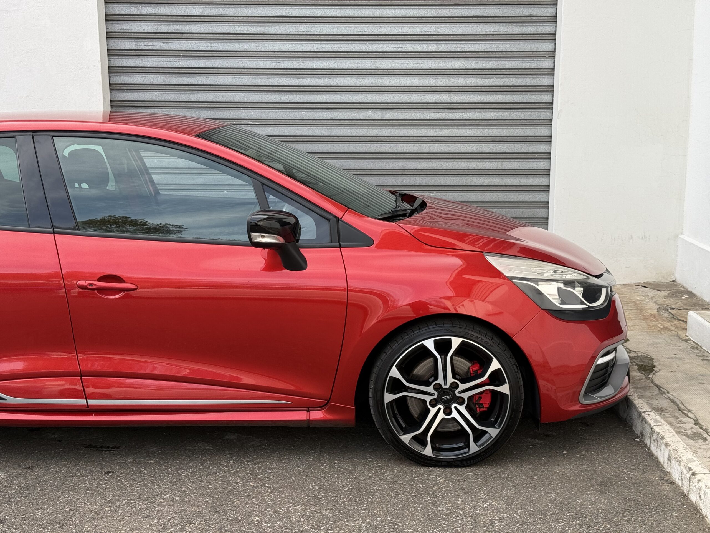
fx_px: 985
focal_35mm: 48
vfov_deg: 30.3
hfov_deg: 39.7
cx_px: 355
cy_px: 266
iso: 80
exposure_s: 1/557
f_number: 1.78
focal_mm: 6.76
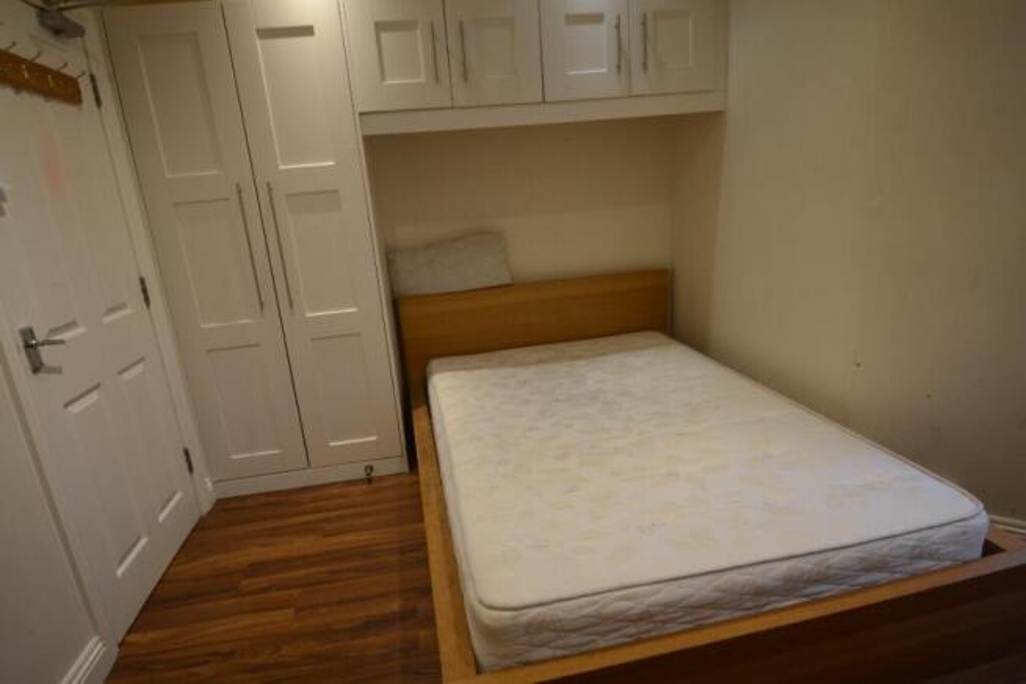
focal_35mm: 18
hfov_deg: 90.0
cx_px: 513
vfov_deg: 67.4
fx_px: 513
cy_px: 342
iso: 400
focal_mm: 12
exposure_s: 1/40
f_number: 3.8
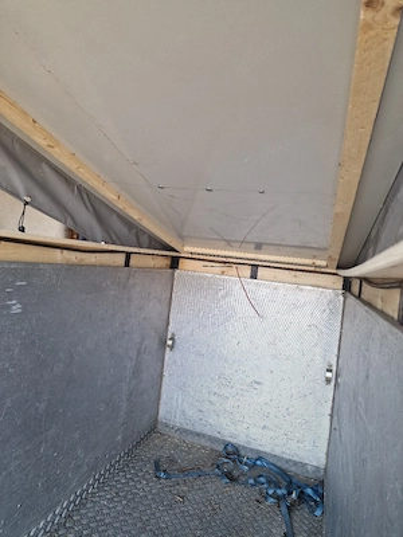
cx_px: 202
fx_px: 357
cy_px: 268
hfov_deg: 58.9
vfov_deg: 73.9
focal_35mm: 23
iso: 50
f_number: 1.8
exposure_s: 1/213
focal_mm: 6.4
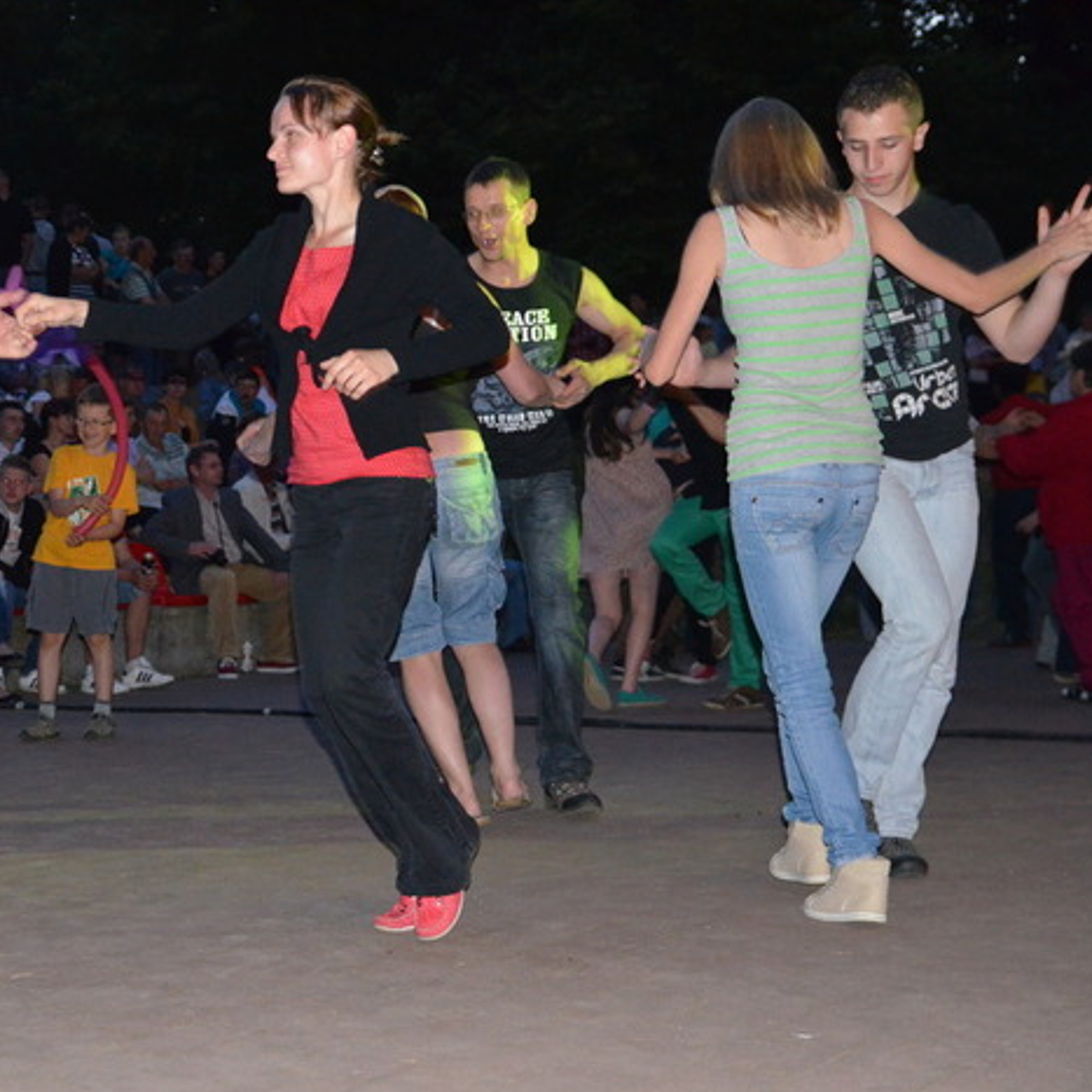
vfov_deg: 25.5
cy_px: 547
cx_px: 288
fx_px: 2414
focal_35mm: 68
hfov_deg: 25.2
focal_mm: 35
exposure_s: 1/60
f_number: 3.3
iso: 3200
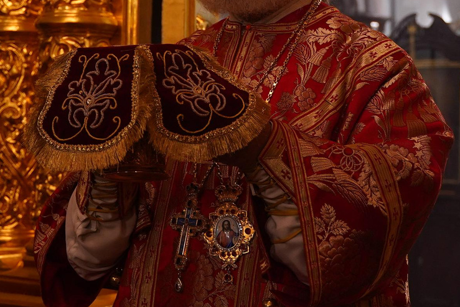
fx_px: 1240
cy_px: -3
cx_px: 240
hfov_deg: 21.0
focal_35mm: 97
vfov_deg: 13.9
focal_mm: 28
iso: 1000
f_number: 2.8
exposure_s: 1/80
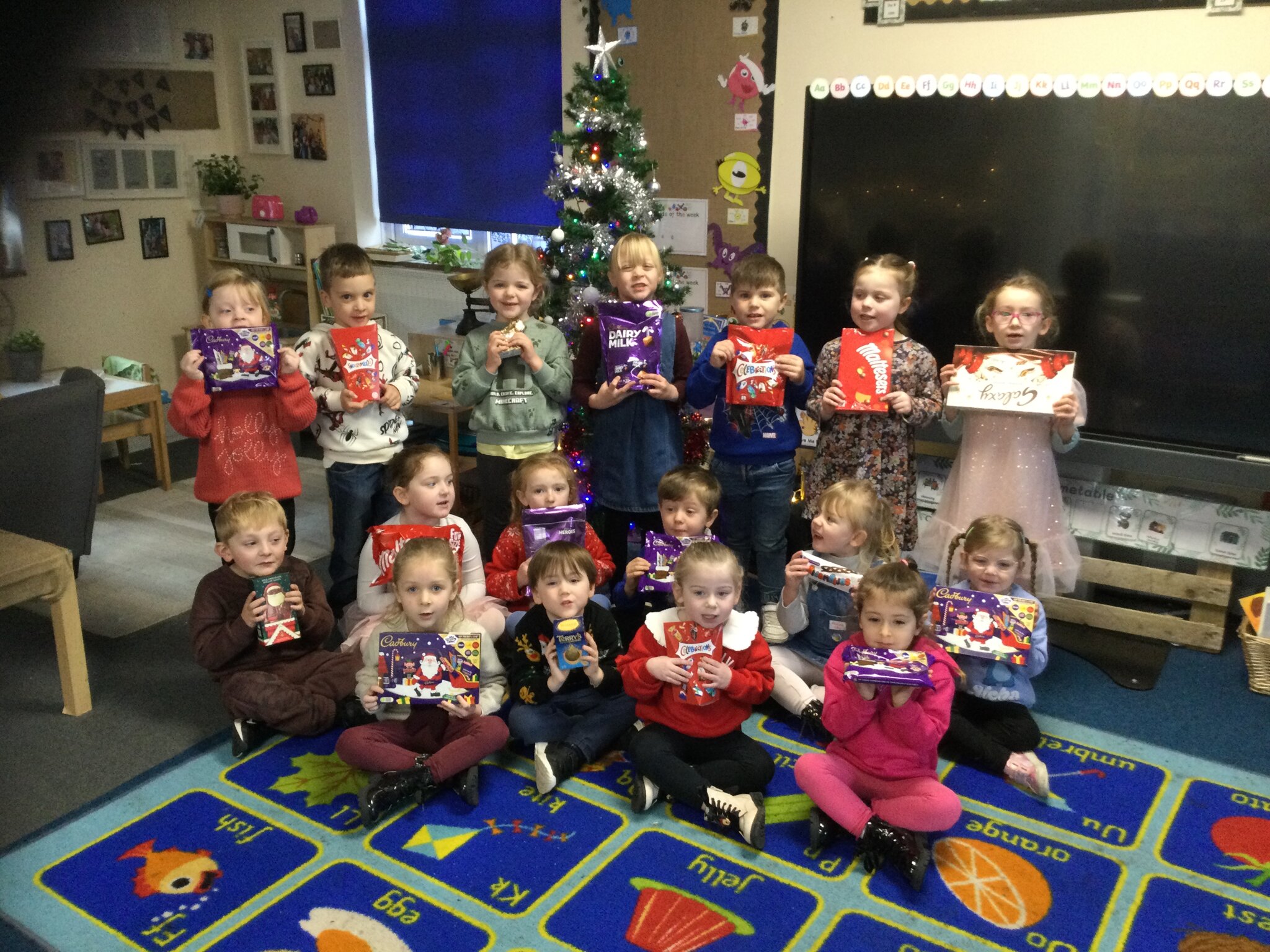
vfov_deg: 45.4
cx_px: 635
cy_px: 476
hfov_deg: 58.4
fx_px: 1137
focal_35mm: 31
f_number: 2.4
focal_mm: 3.3
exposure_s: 1/33
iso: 200
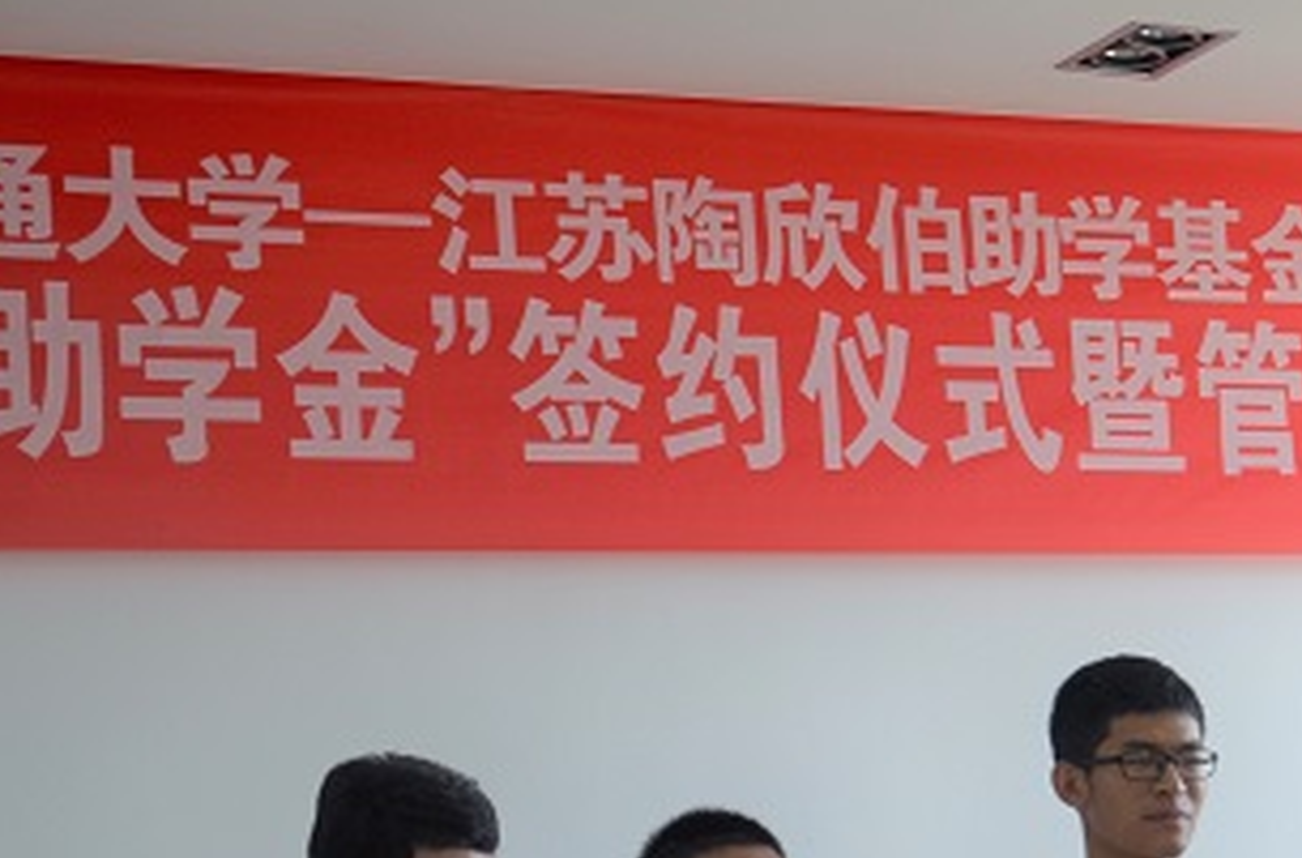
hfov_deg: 18.7
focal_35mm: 107
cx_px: 1242
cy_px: 561
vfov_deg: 12.7
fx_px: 3856
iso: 200
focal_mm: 32
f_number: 4.8
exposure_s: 1/90
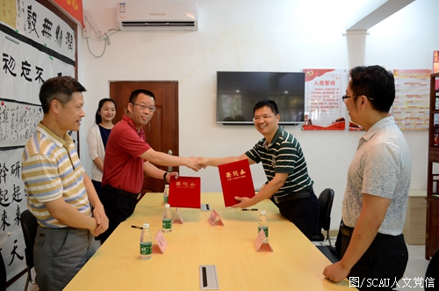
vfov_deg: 39.8
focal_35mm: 33
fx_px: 402
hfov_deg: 57.3
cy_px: 146
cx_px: 220
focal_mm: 22
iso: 640
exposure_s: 1/40
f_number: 3.5
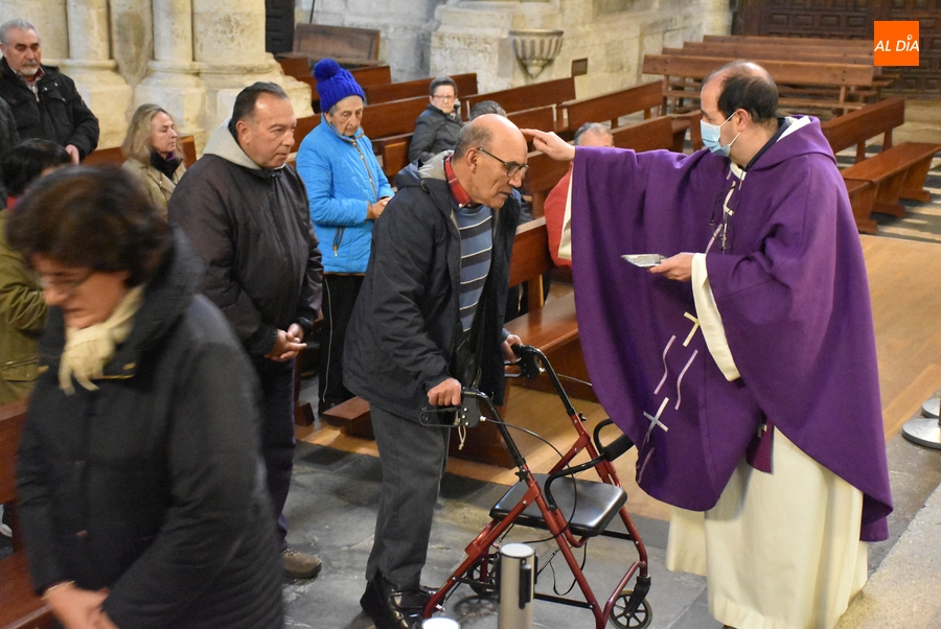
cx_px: 470
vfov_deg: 23.8
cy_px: 314
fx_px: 1491
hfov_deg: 35.0
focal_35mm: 57
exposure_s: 1/60
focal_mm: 38
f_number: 4.2
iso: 12800
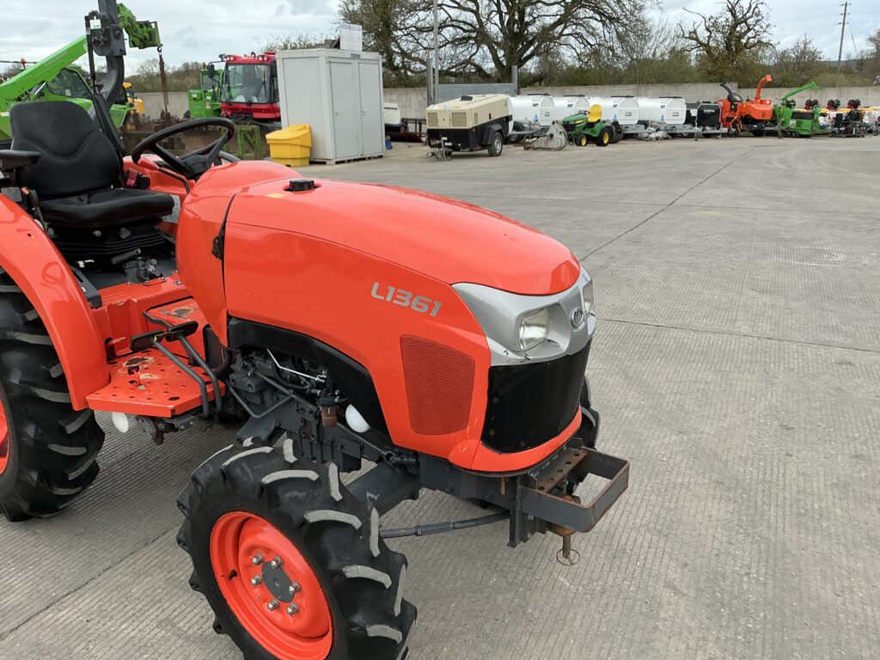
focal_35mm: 28
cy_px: 330
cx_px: 440
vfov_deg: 49.7
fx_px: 712
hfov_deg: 63.4
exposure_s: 1/683
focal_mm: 3
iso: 25
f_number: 1.8
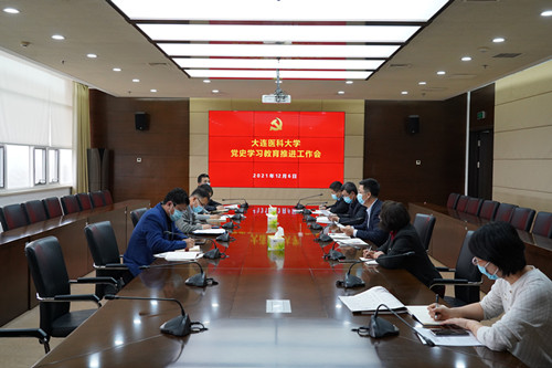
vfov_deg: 37.8
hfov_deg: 54.5
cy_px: 184
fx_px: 536
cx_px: 276
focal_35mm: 35
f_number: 5.6
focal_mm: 35
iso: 3200
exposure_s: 1/320
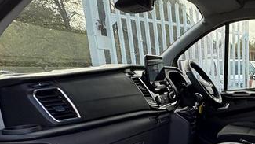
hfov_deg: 40.1
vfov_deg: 26.3
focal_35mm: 42
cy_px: 156
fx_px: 284
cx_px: 275
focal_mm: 2.22
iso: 40
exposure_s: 1/170
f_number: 2.2
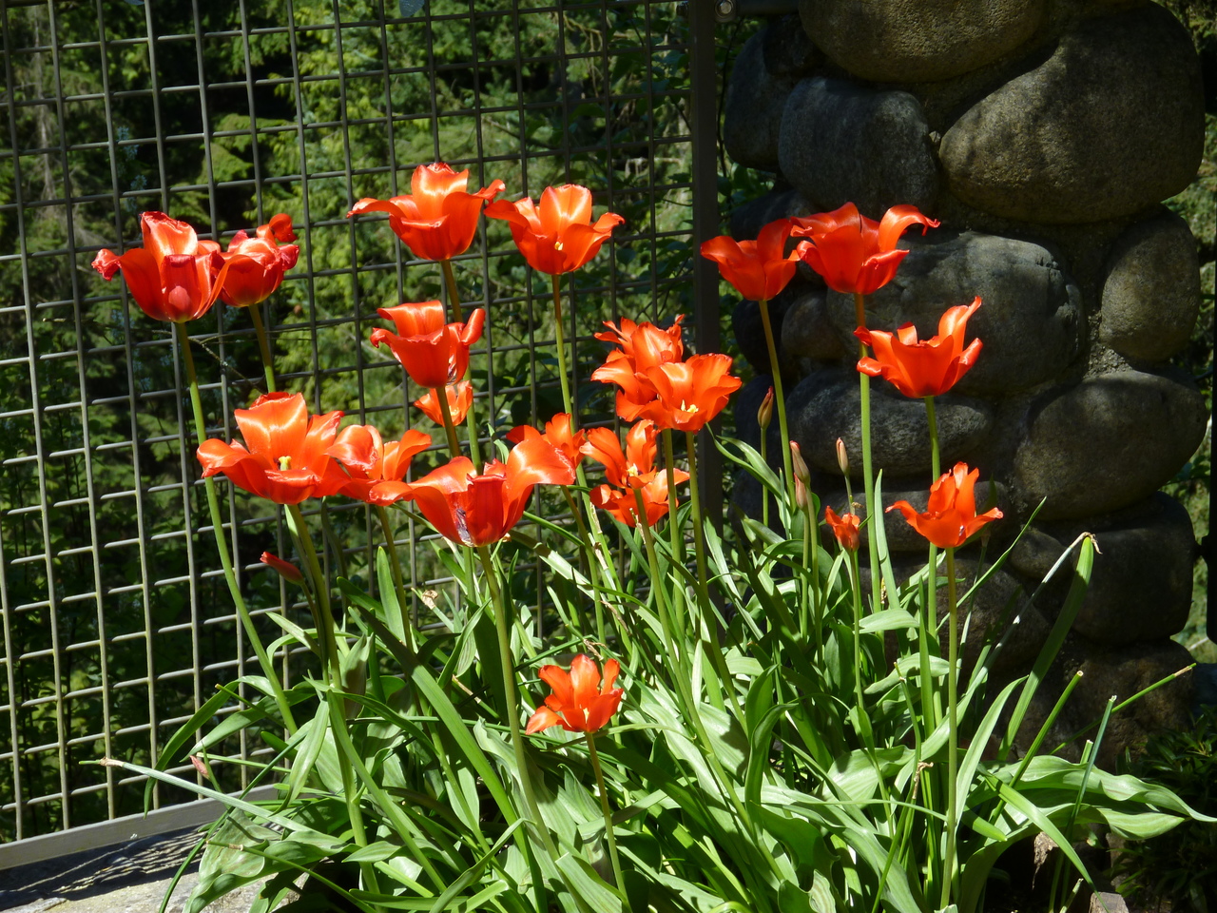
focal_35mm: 91
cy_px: 456
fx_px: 3199
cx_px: 608
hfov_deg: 21.5
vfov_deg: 16.2
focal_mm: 16.4
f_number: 5.1
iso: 80
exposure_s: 1/160
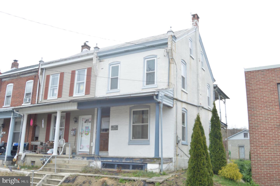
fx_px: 256
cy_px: 93
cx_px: 140
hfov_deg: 57.3
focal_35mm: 33
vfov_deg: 39.9
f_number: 6.3
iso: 100
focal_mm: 22
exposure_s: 1/80
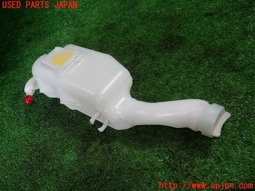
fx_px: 221
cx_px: 128
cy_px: 96
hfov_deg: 60.0
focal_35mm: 30
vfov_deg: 46.8
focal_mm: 5.4
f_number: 2.3
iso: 160
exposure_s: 1/60
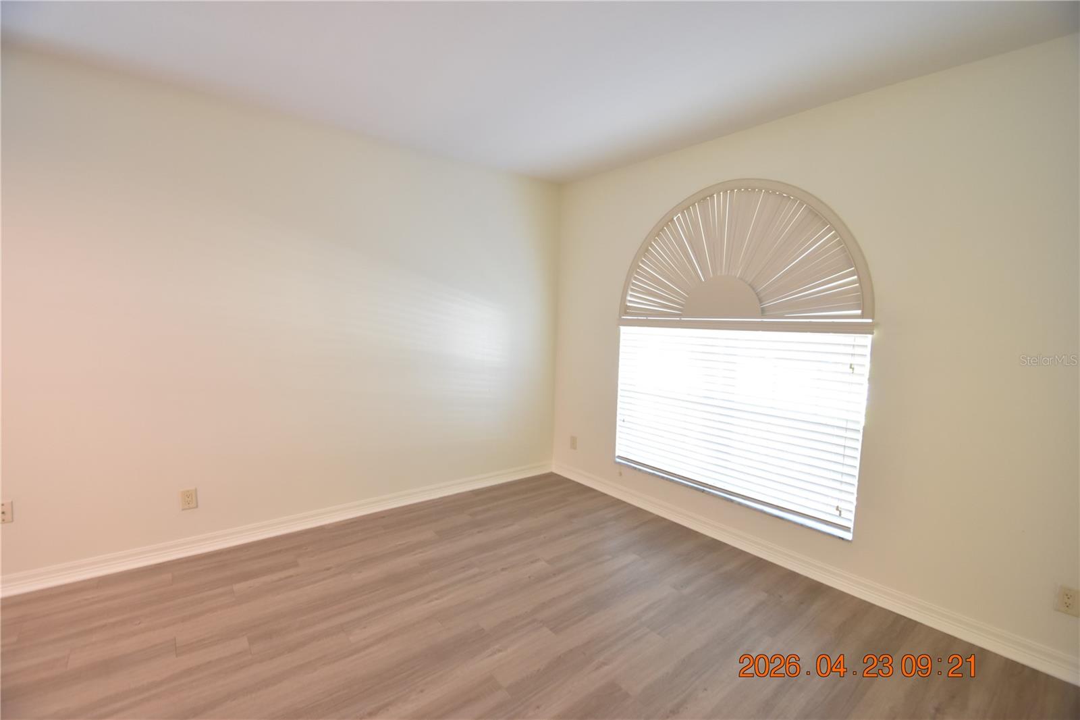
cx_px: 540
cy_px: 360
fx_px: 450
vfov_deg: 77.3
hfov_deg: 100.4
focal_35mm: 15
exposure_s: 1/15
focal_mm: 10
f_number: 3.5
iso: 800
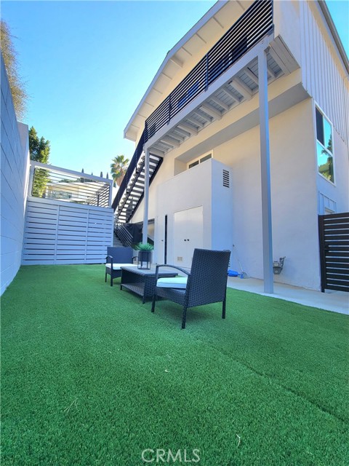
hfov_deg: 89.9
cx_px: 174
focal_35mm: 13
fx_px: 175
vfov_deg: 106.2
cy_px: 233
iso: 50
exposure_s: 1/233
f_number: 2.2
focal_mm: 2.2
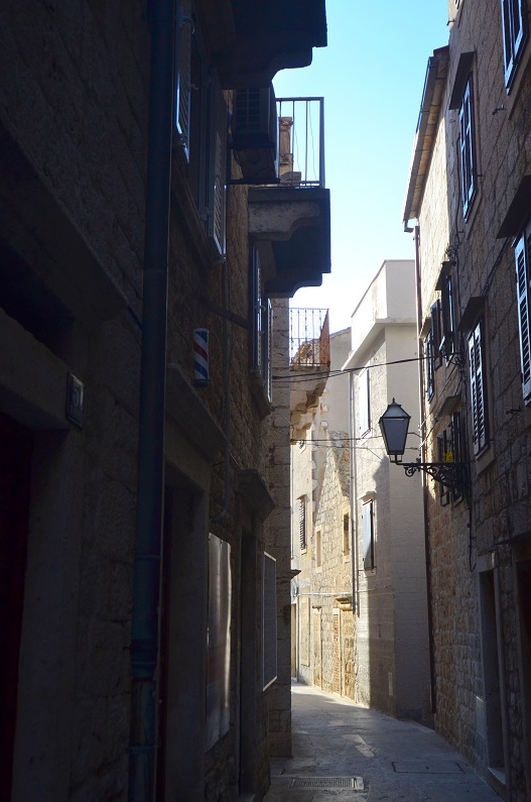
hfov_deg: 32.5
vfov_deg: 47.5
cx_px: 280
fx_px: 911
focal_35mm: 41
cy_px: 421
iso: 640
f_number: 4
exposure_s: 1/3200
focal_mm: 24
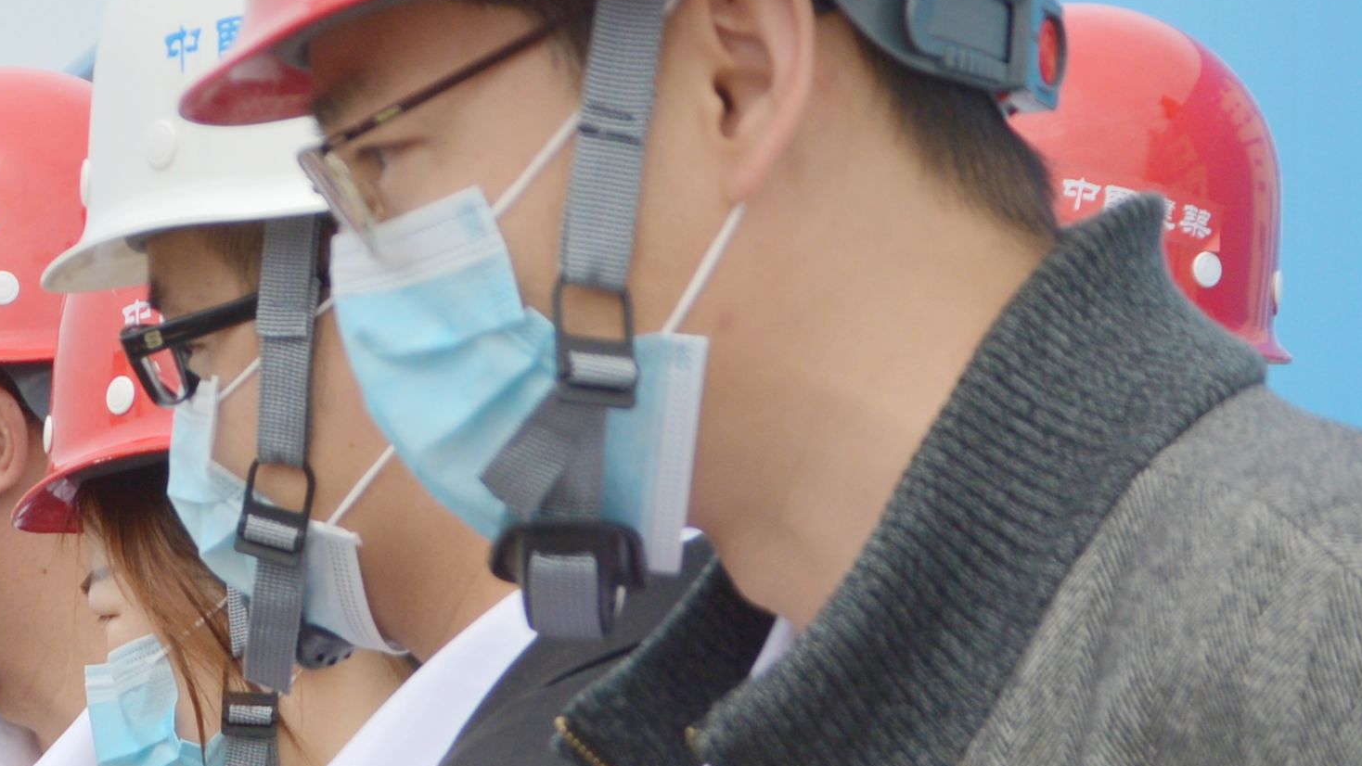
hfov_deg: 9.5
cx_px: -83
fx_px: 8132
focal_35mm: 225
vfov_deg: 5.4
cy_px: 669
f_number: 4.5
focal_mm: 35
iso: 100
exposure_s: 1/640
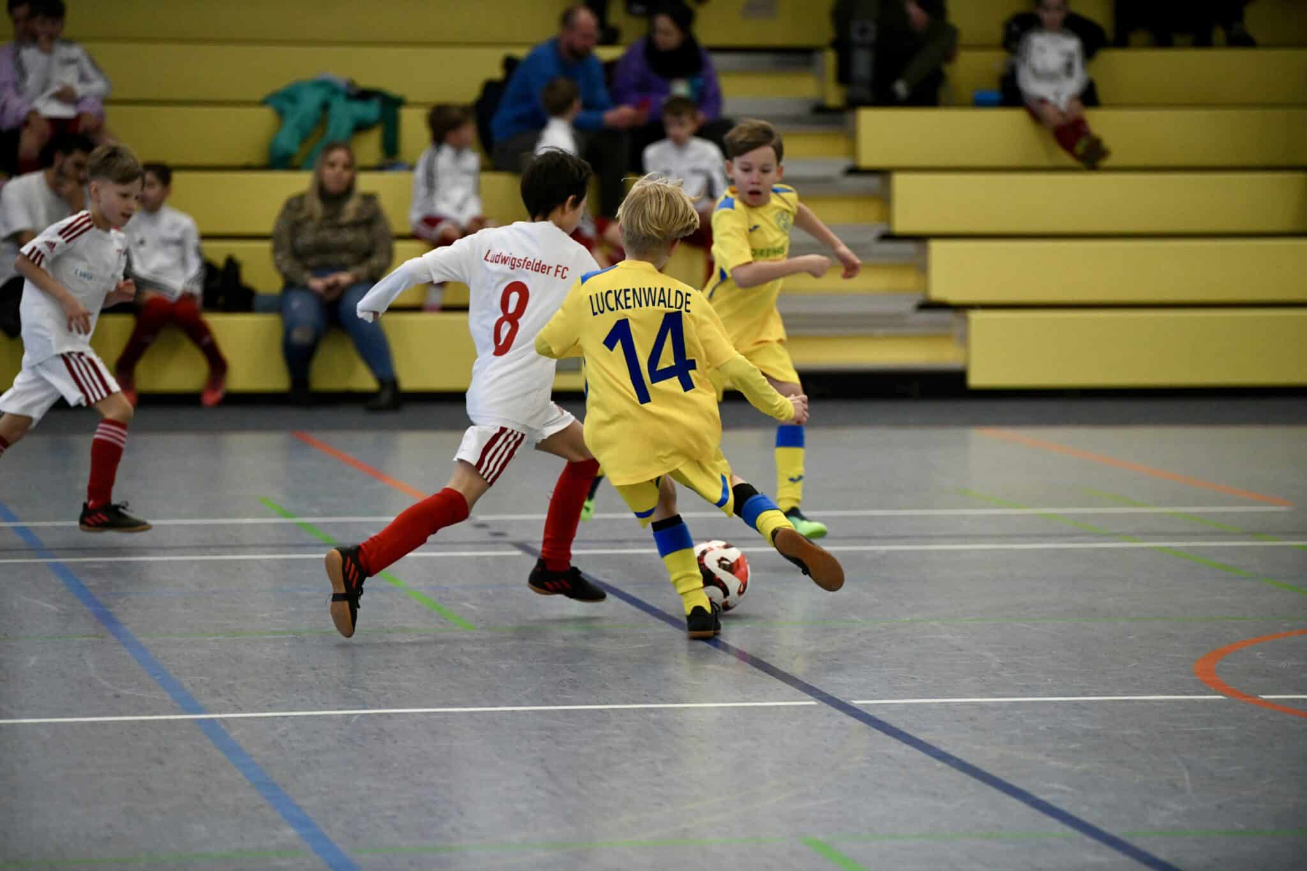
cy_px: 436
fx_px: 5082
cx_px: 654
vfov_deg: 9.8
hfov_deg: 14.7
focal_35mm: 140
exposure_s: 1/1250
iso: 5000
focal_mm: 140
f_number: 2.8
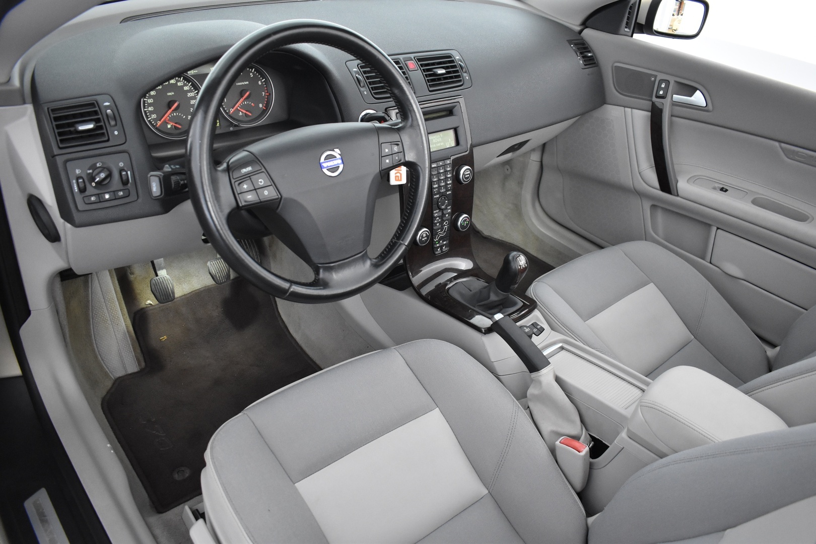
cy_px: 272
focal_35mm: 27
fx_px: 612
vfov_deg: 47.9
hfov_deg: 67.4
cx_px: 408
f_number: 3.5
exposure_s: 1/30
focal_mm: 18
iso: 2200
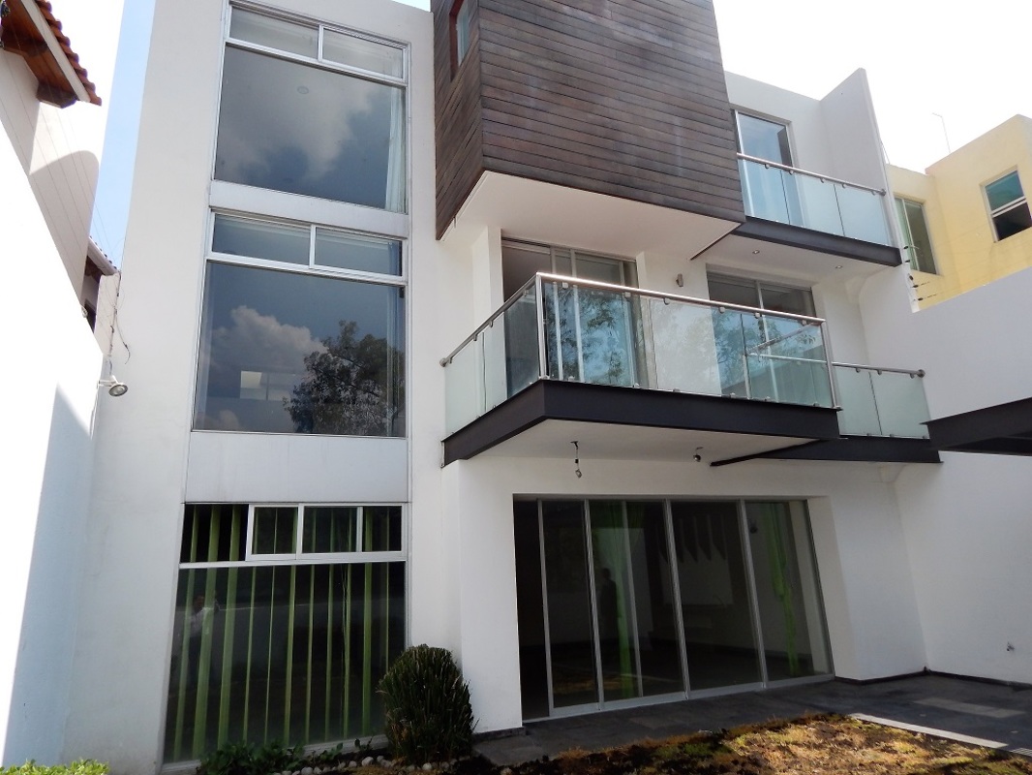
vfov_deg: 58.9
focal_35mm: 23
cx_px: 516
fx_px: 686
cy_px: 388
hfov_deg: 73.9
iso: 125
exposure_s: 1/1250
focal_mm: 4
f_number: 3
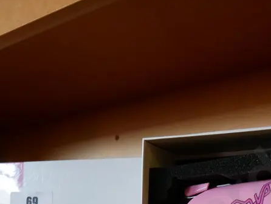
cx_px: 194
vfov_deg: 18.1
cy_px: 232
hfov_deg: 24.8
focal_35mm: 78
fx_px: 611
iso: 800
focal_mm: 17
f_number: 3.8
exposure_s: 1/60
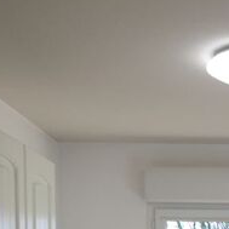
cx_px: 183
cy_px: 377
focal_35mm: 87
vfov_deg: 17.3
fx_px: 651
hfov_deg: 19.7
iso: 40
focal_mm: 4.15
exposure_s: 1/100
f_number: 2.2
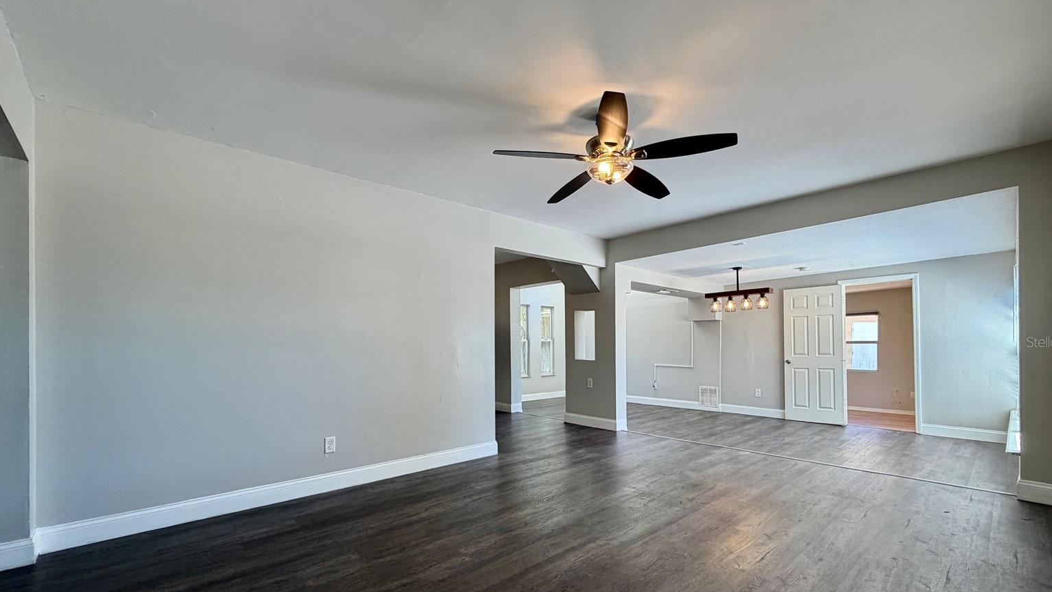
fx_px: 446
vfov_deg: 66.7
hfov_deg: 99.3
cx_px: 539
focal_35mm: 16
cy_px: 342
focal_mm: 2.22
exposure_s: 1/120
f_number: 2.2
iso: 125
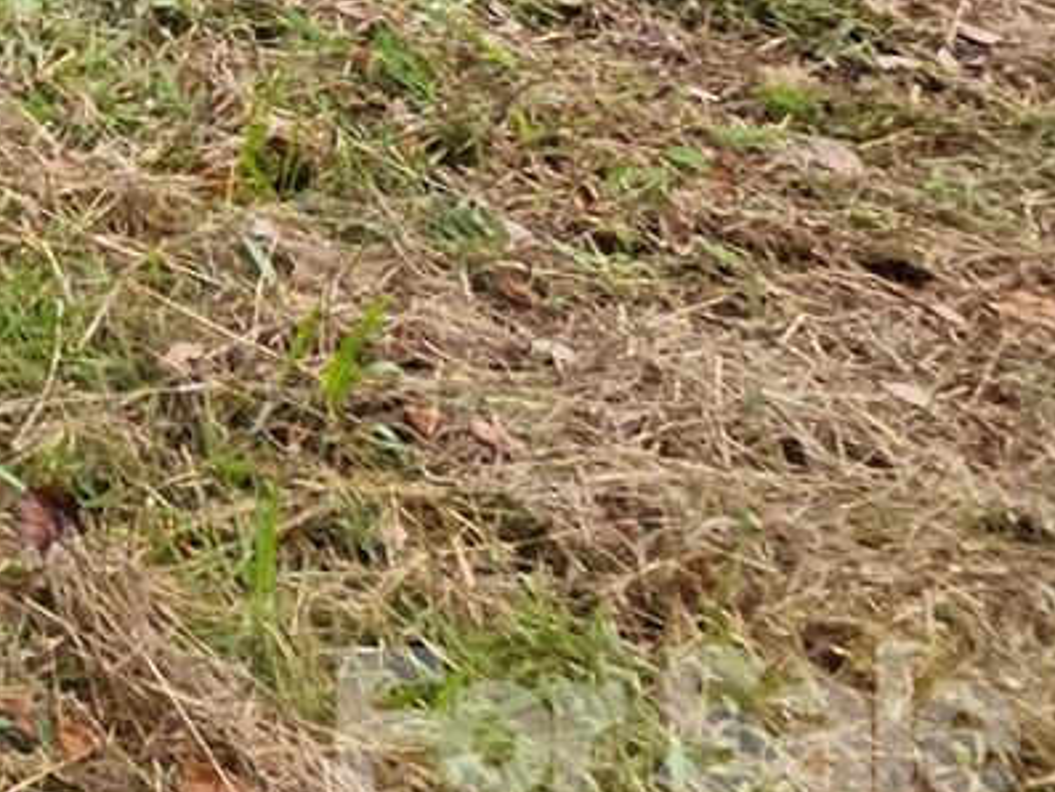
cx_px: -1509
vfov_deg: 15.9
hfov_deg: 15.0
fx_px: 2043
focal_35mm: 67
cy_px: -896
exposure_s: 1/120
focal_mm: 1.74
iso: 50
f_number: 2.2
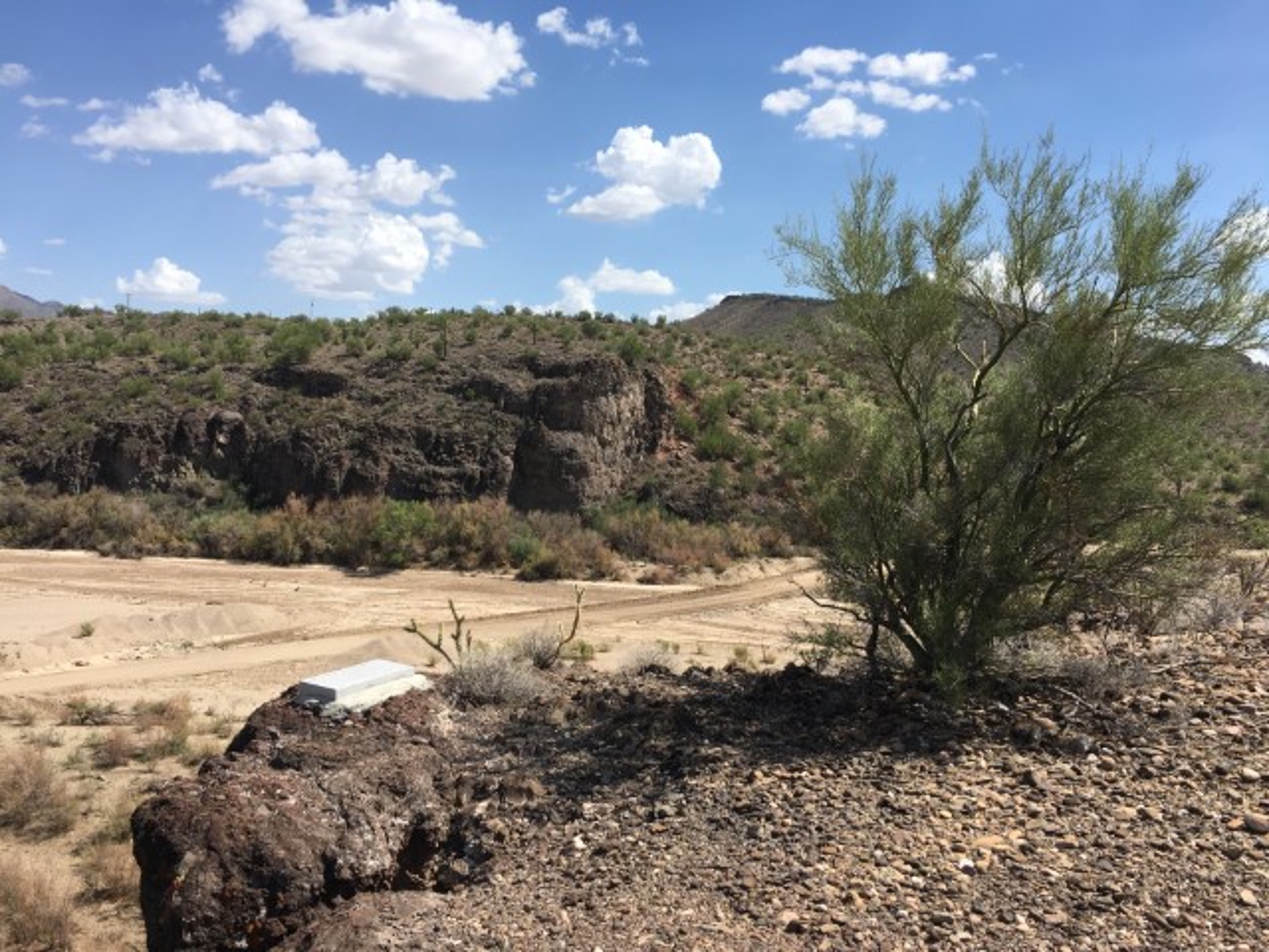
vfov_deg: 48.2
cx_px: 634
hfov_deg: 61.7
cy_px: 476
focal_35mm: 29
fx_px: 1063
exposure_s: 1/1570
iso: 25
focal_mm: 4.15
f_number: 2.2
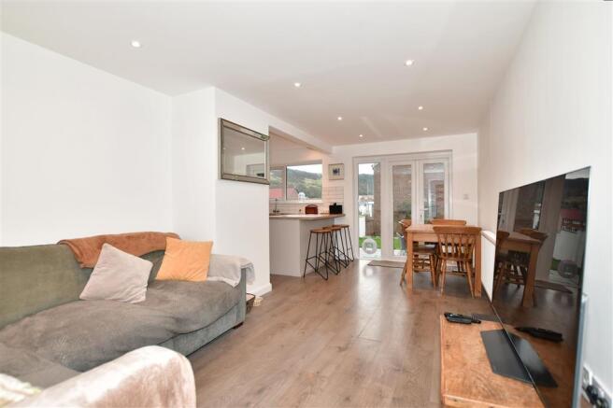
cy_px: 204
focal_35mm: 15
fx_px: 255
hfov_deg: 100.4
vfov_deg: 77.3
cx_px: 306
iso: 200
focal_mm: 10
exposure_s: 1/60
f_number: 3.5
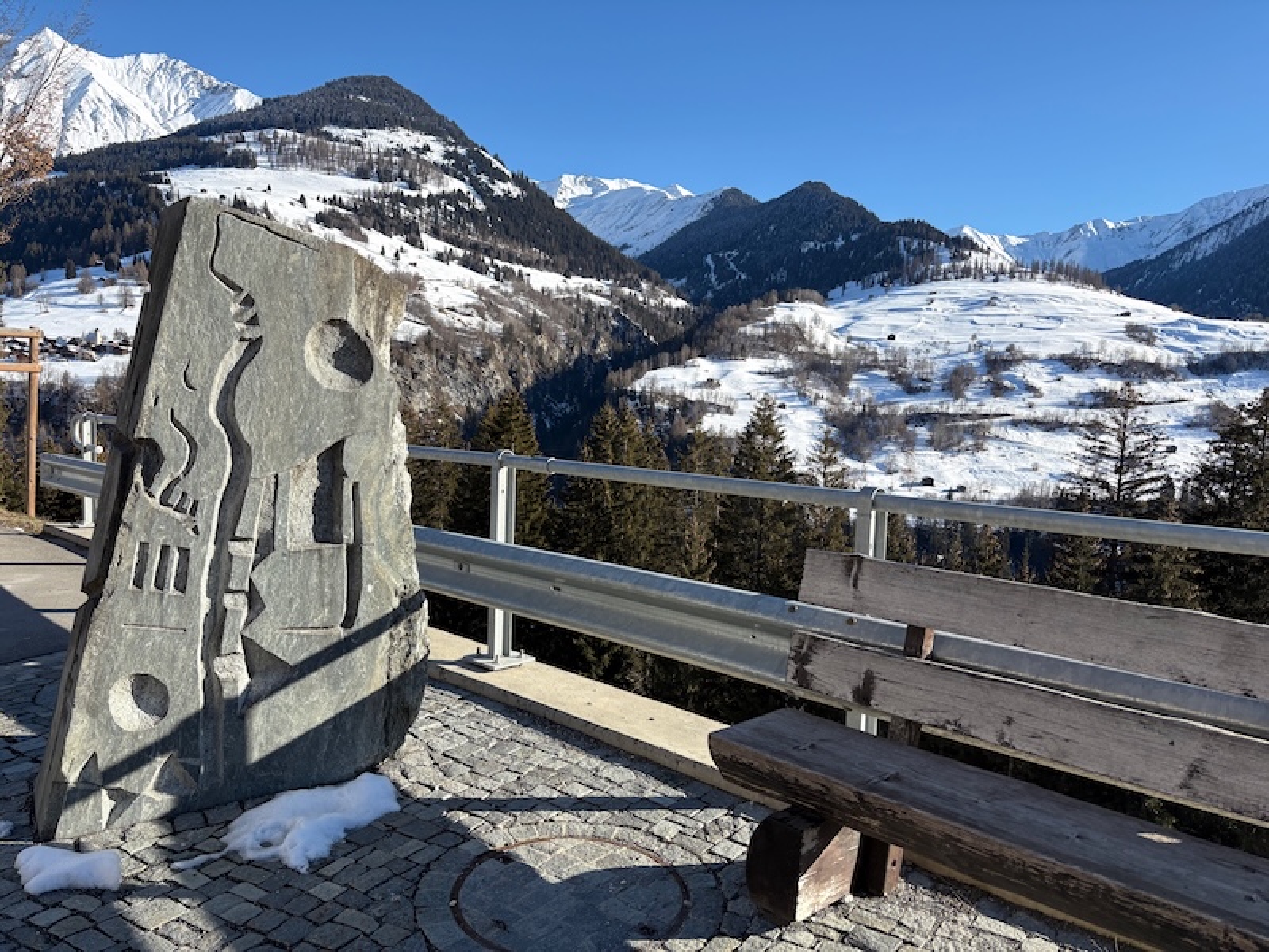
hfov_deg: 67.3
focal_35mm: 26
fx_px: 953
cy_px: 476
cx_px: 634
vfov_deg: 53.1
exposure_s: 1/2747
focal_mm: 5.96
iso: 50
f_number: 1.6
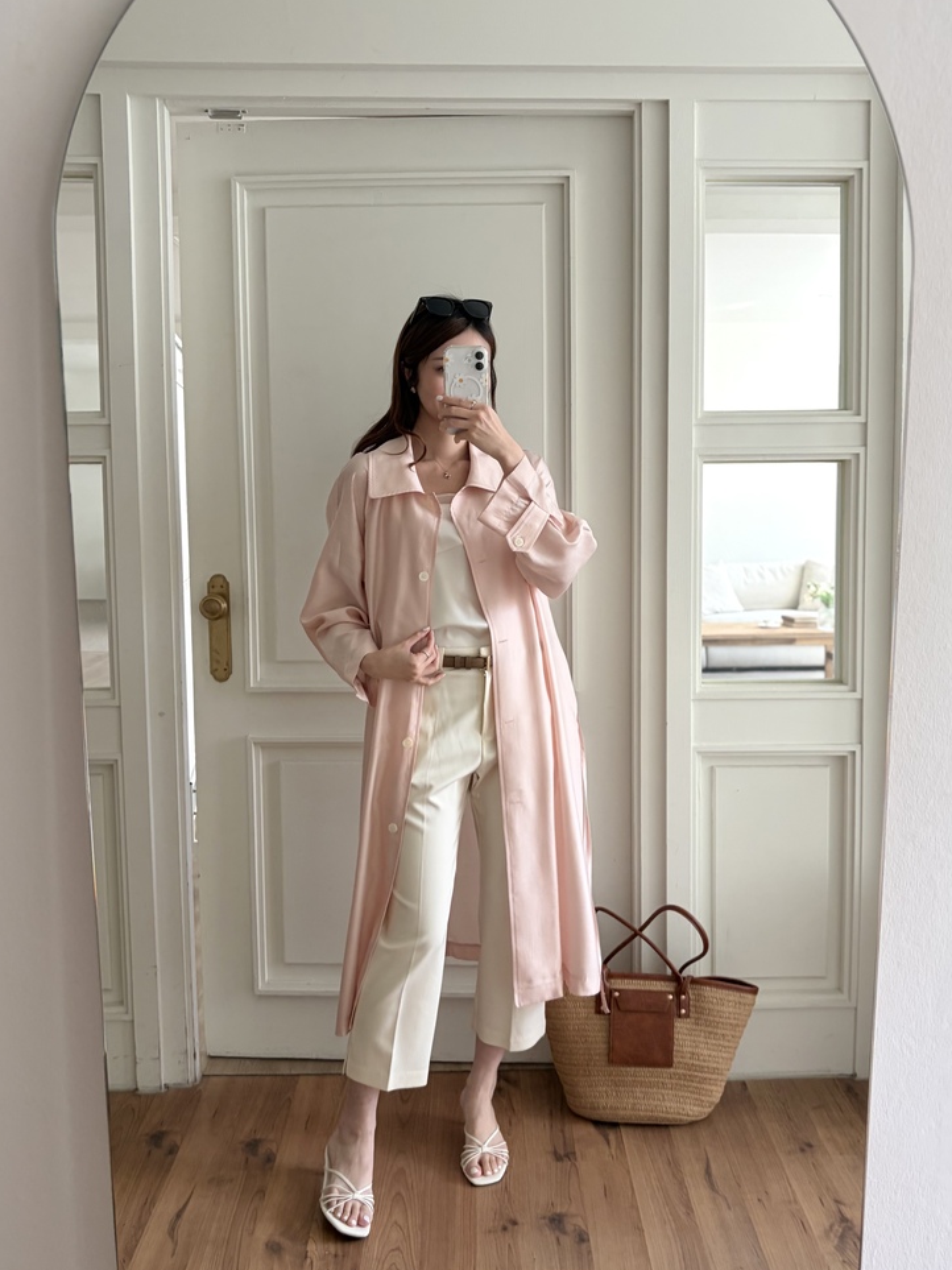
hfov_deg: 51.3
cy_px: 641
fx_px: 990
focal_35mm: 27
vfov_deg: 65.3
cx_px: 483
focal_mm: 5.96
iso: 125
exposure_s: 1/121
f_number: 1.6
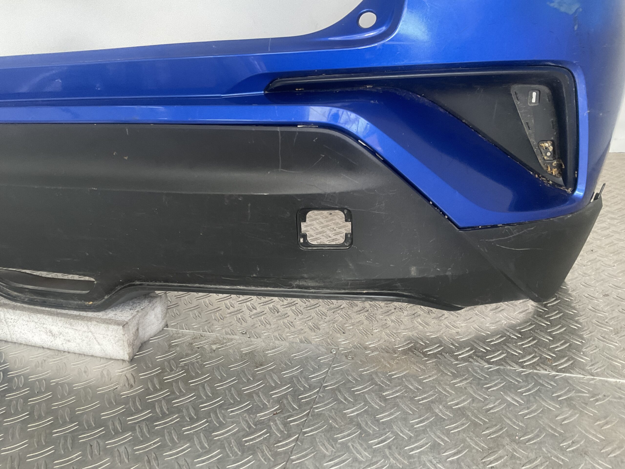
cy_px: 234
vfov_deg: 48.2
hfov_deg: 61.7
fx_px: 524
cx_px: 312
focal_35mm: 29
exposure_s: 1/50
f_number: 1.8
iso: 100
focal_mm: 3
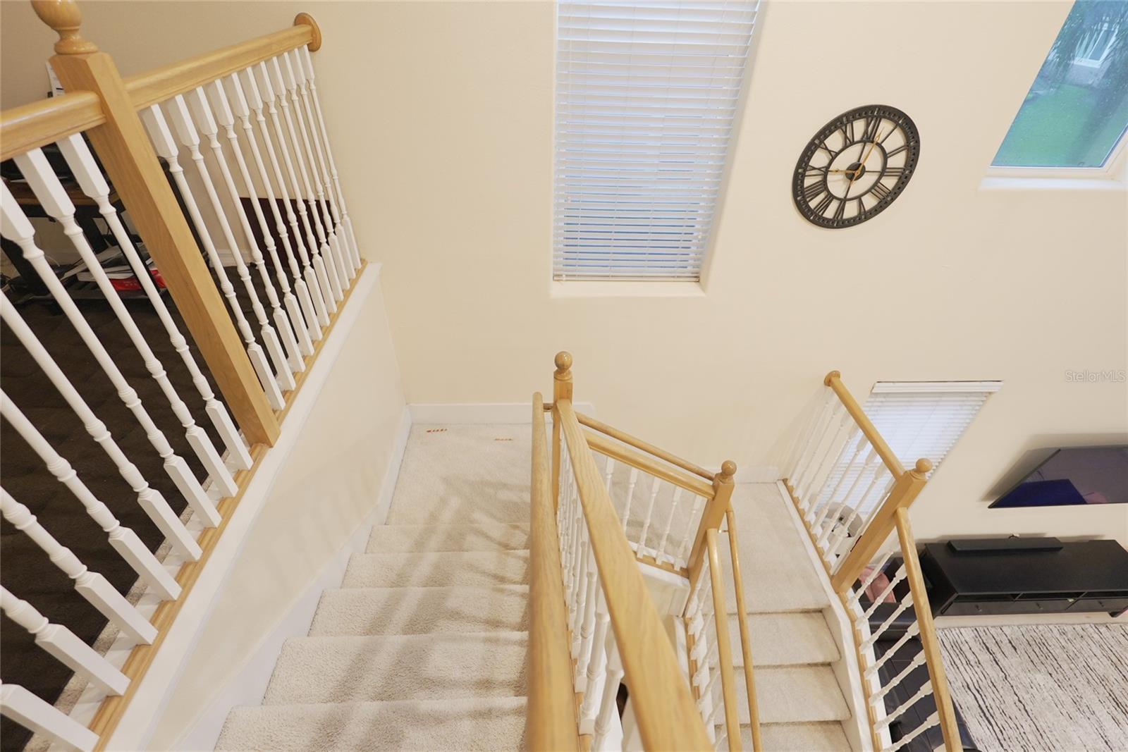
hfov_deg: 96.7
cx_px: 564
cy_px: 376
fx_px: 501
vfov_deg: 73.8
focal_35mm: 16
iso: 400
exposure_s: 1/30
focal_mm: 11
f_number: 1.8
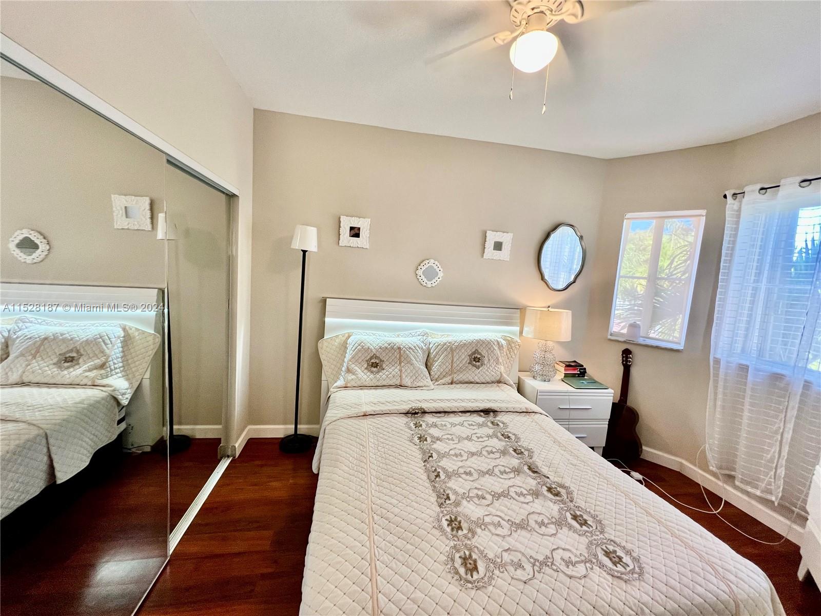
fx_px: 308
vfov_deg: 89.9
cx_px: 410
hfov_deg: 106.2
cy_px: 308
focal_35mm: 13
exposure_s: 1/120
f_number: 1.8
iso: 200
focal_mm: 1.57
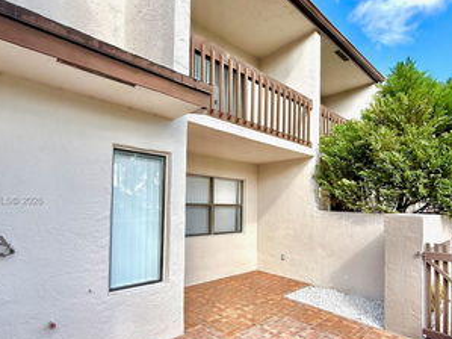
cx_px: 240
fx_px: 261
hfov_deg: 81.7
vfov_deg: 65.4
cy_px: 201
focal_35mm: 20
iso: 50
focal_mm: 2.22
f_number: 2.2
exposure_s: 1/901
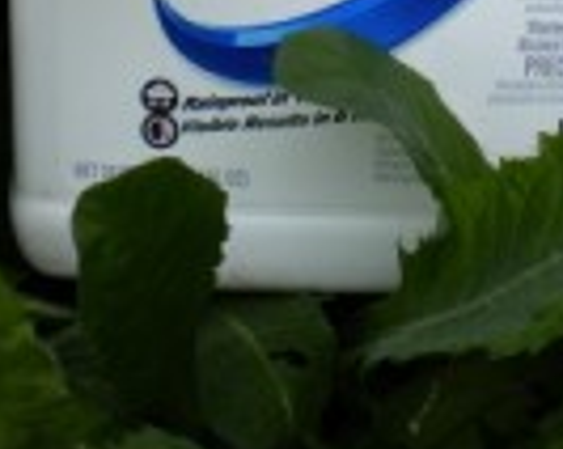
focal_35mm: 103
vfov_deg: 14.3
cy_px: -123
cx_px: 423
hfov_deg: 18.5
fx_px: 1714
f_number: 4.6
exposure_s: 1/203
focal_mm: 6.3
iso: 80
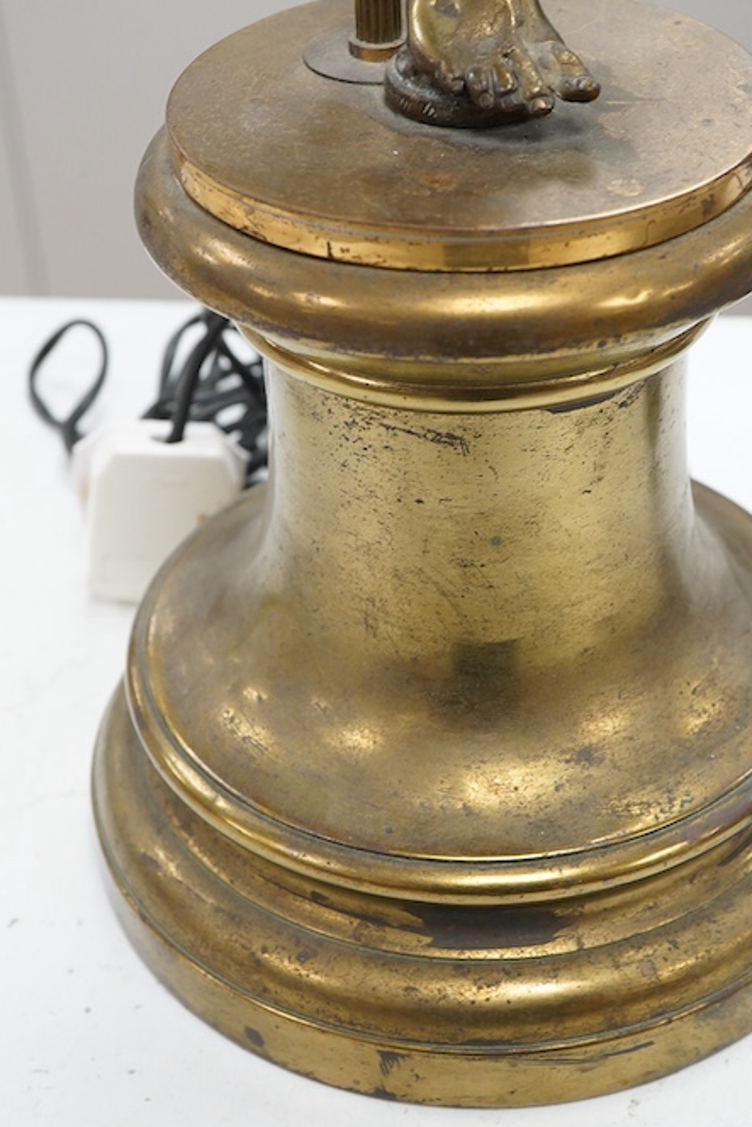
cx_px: 446
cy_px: 514
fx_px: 1910
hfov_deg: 22.2
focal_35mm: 61
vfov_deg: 32.9
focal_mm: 30
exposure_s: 1/125
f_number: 8
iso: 1250
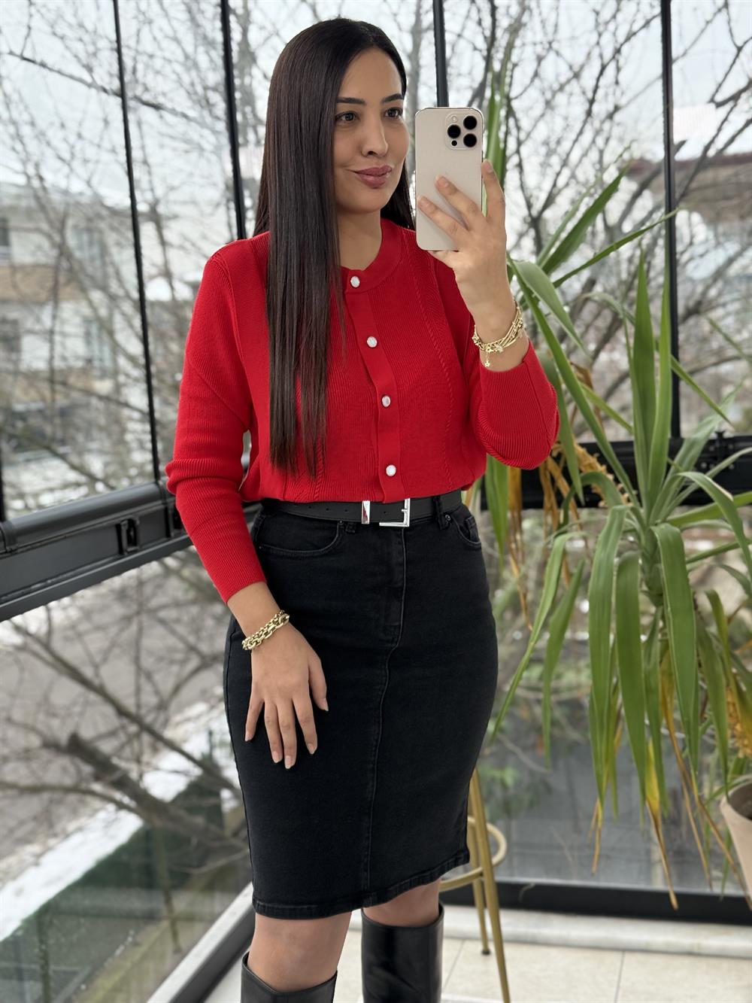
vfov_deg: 39.7
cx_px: 376
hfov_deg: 30.3
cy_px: 502
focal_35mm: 48
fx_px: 1390
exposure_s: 1/236
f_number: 1.78
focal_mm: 6.76
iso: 160
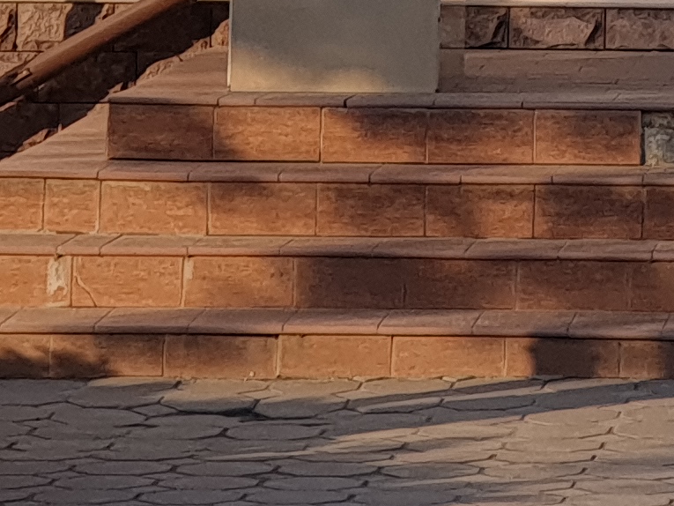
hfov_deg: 7.1
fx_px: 5336
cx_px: 959
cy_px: -792
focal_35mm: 274
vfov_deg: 5.2
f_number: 2.4
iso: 100
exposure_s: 1/272
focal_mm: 6
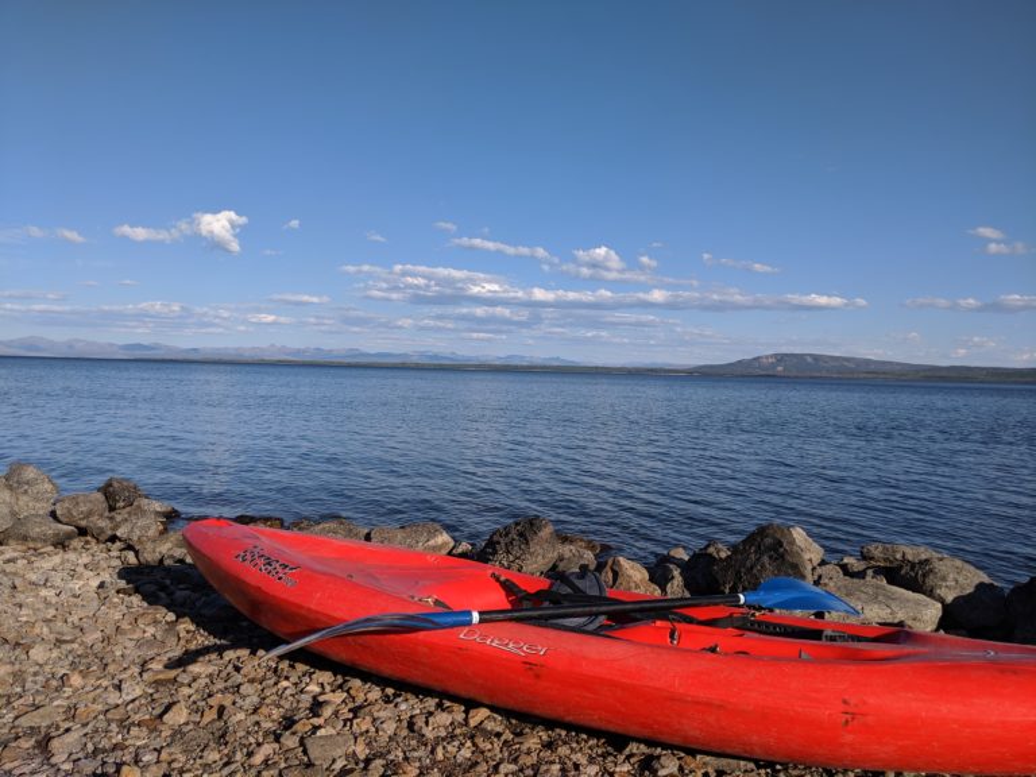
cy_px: 388
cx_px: 518
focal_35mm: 27
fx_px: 808
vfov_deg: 51.4
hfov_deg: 65.3
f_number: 1.8
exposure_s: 1/2915
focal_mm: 4.44
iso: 46
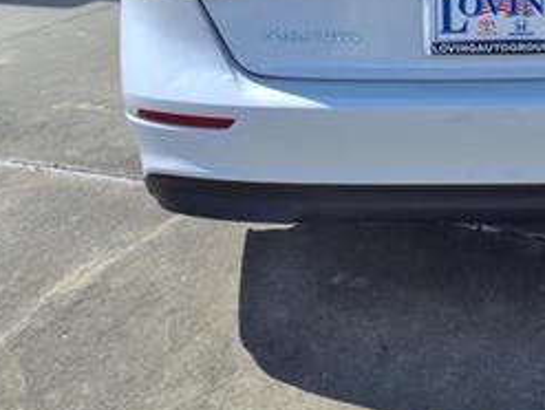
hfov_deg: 33.4
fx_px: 867
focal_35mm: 55
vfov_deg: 26.2
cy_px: 84
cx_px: 470
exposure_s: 1/3333
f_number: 1.9
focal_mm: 3.58
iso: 40
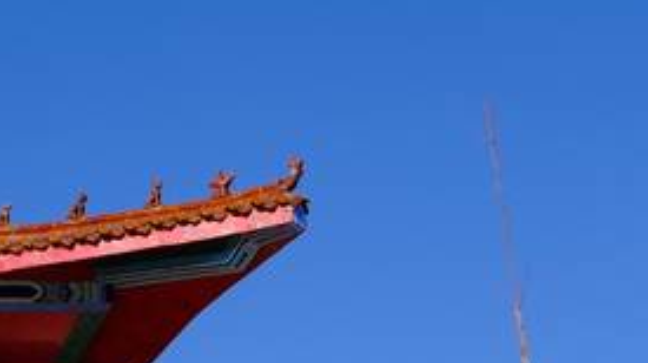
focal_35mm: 125
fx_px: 2146
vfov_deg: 9.2
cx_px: -422
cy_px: 669
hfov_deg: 15.4
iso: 200
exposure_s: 1/950
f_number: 5.6
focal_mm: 21.4
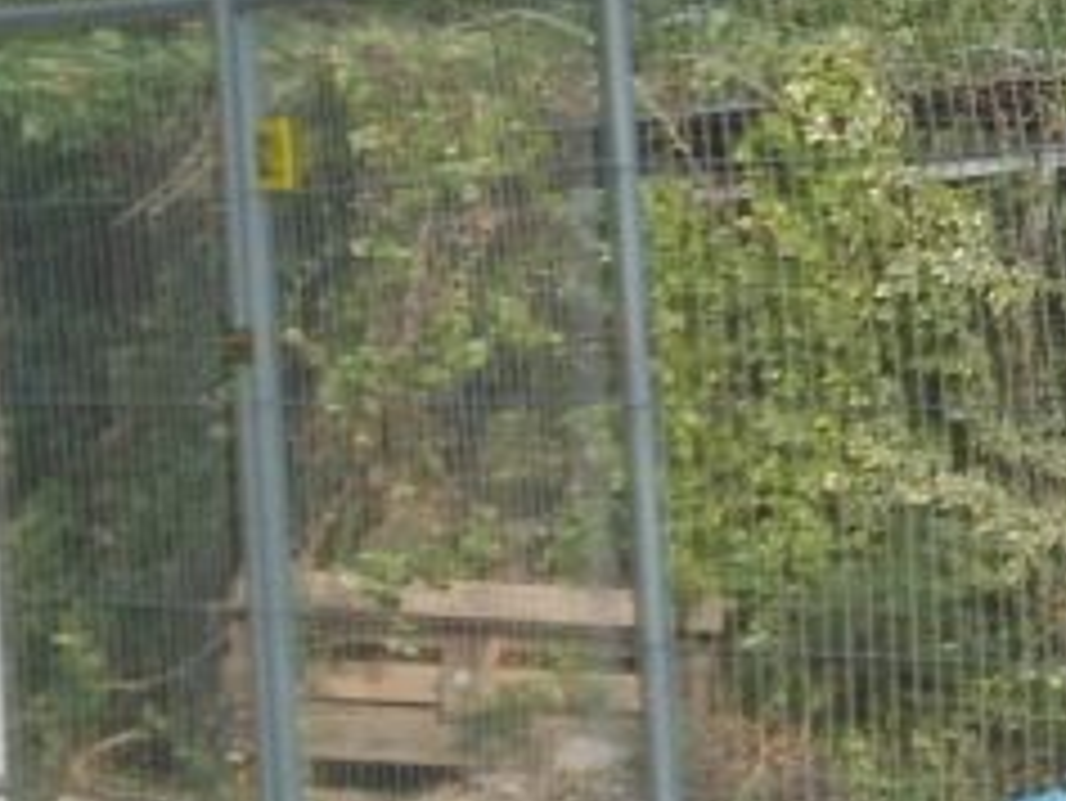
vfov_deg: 2.4
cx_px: 1642
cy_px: -459
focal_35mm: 626
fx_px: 19287
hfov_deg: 3.2
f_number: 6.3
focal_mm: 25.9
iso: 100
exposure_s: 1/100
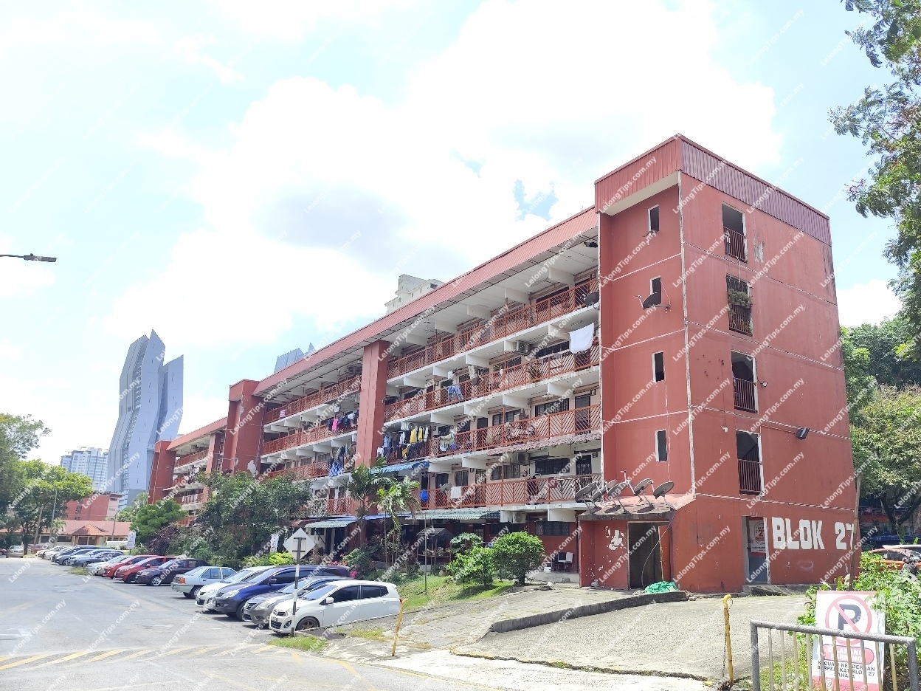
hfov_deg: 73.9
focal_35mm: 23
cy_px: 346
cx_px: 460
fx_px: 612
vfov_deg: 58.9
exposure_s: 1/490
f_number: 1.65
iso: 50
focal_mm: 6.19
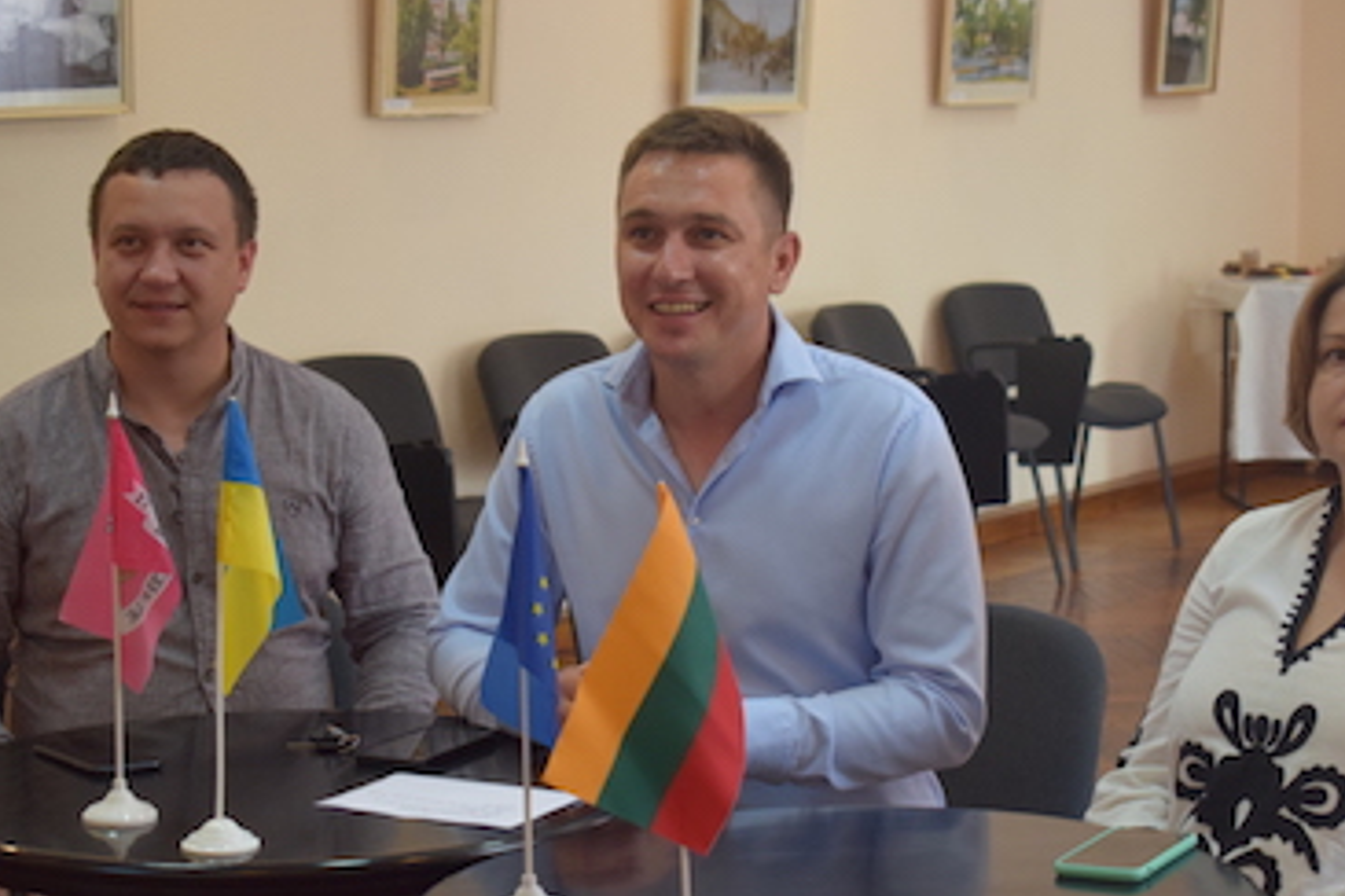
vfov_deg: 16.4
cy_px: 516
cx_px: 761
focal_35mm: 83
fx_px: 3101
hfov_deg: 24.5
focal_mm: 46
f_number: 5.3
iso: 2000
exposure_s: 1/60
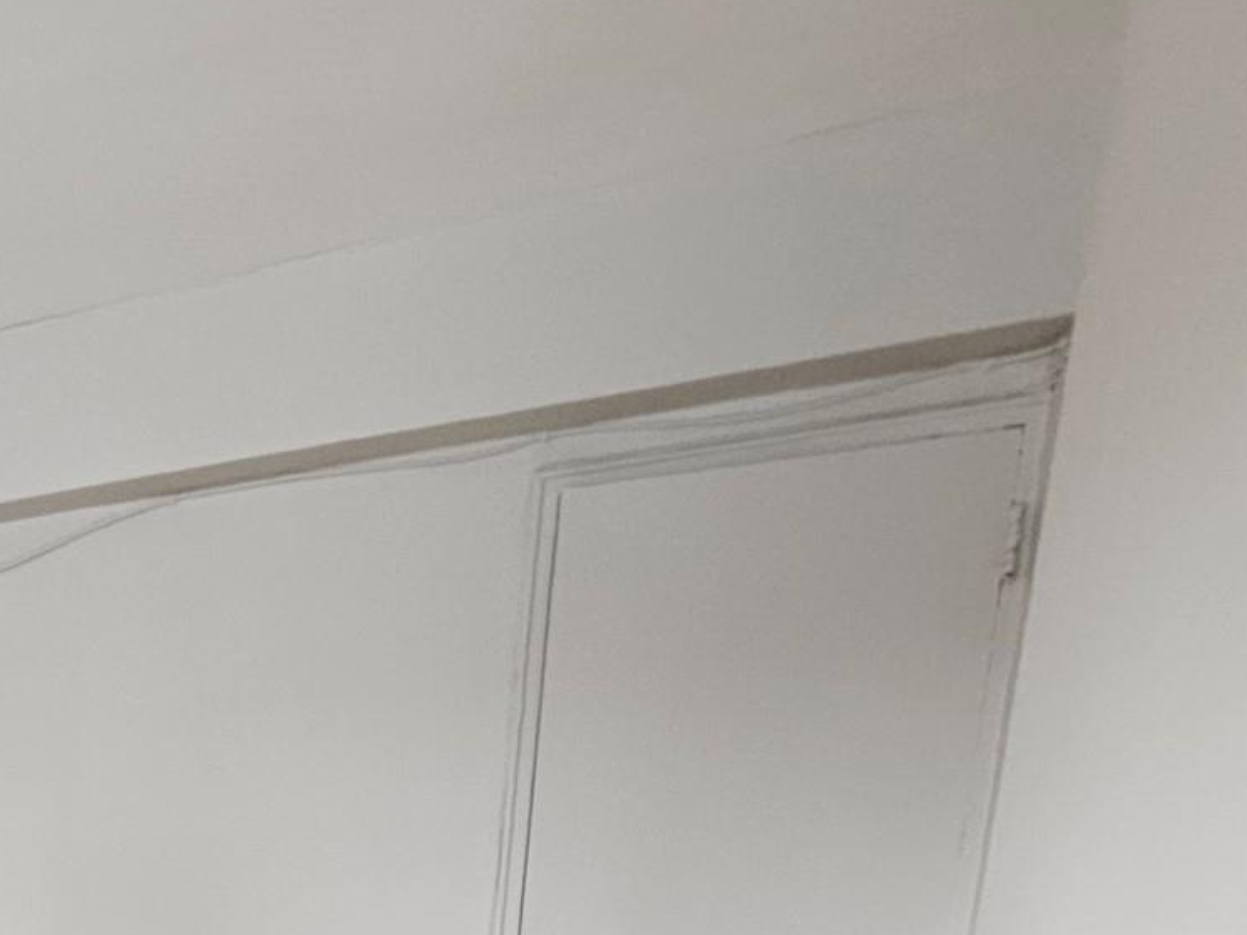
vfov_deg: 30.9
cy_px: 1220
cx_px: -332
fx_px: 1297
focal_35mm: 36
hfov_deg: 36.2
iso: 125
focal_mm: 1.7
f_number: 2.2
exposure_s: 1/60
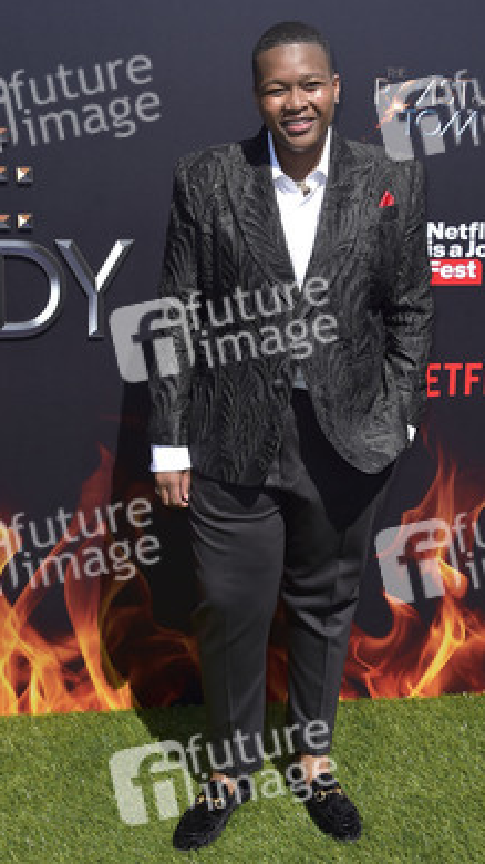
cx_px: 289
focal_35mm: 43
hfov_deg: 27.6
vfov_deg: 47.4
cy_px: 441
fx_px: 984
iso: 200
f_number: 8
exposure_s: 1/250
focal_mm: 40
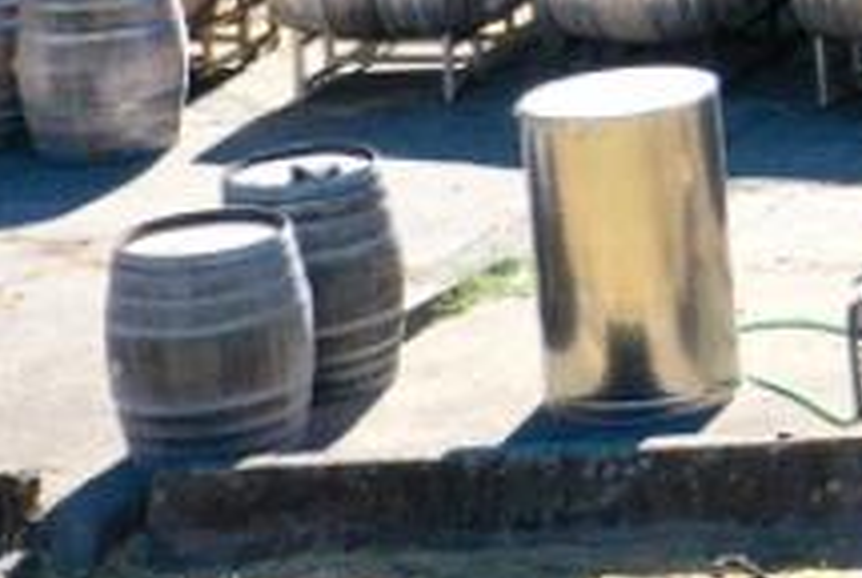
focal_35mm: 195
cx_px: 2646
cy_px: -478
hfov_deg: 8.6
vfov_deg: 6.9
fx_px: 4675
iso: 100
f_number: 5.6
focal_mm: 10.26
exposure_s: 1/400
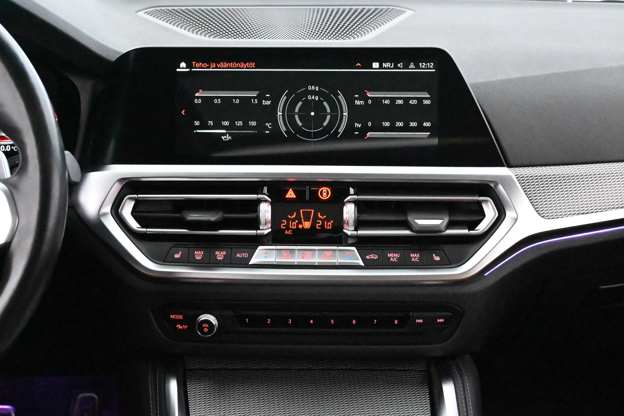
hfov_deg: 36.9
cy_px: 208
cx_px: 312
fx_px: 936
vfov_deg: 25.1
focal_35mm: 54
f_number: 5.3
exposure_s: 1/60
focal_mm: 36
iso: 25600
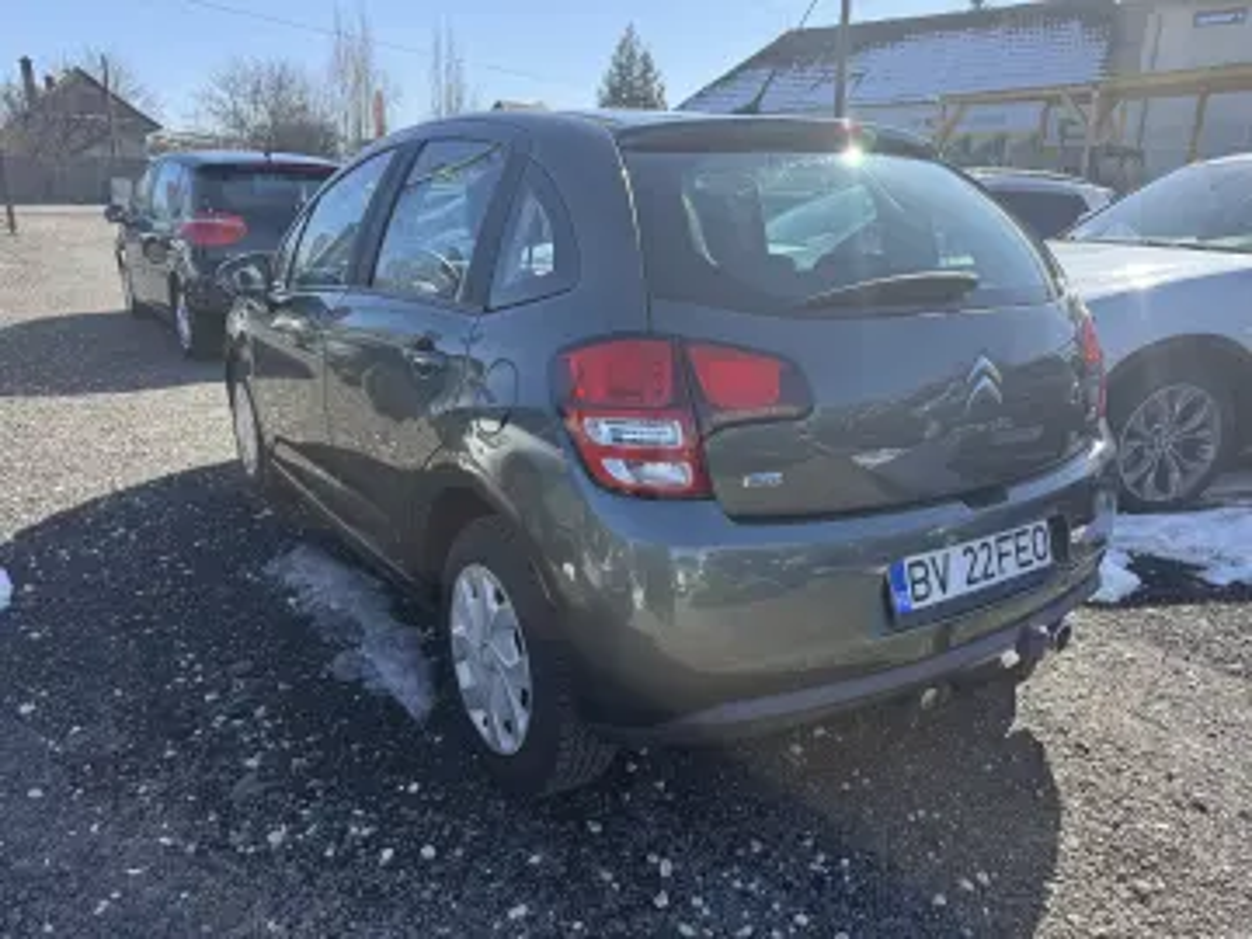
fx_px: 868
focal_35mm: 24
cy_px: 470
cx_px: 626
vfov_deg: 56.8
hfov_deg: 71.6
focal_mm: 6.76
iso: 100
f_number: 1.78
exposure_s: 1/1812
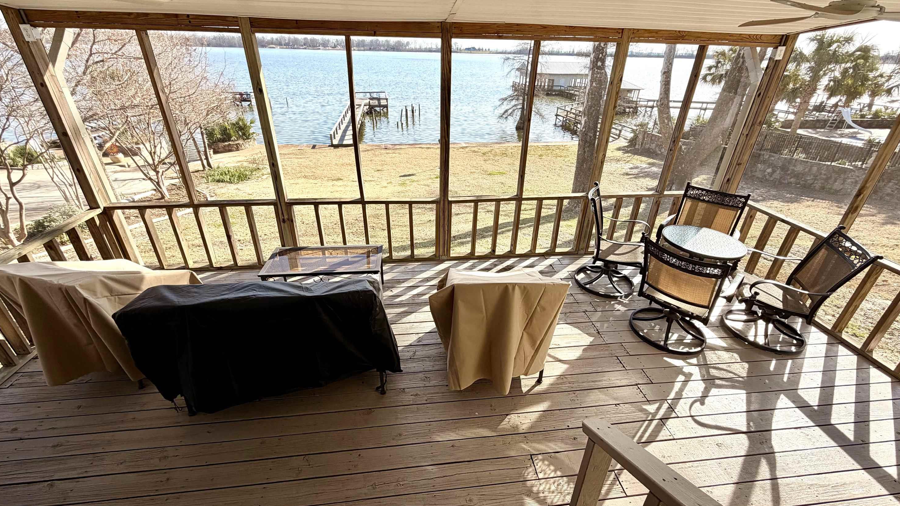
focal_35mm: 16
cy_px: 244
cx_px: 451
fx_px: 382
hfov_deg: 99.4
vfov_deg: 67.1
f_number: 2.2
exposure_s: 1/502
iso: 50
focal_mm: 2.22
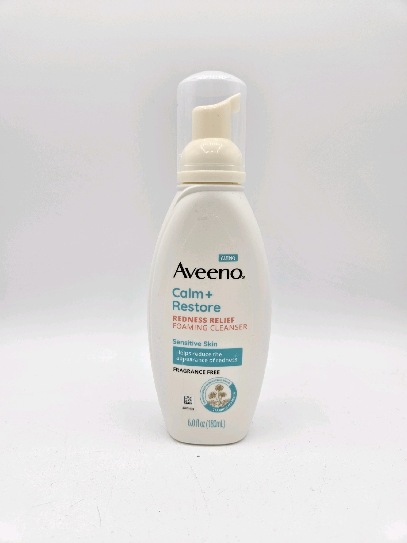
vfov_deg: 73.9
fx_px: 361
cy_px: 272
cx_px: 204
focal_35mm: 23
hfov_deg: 58.9
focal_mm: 5.4
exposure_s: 1/455
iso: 25
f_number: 1.8
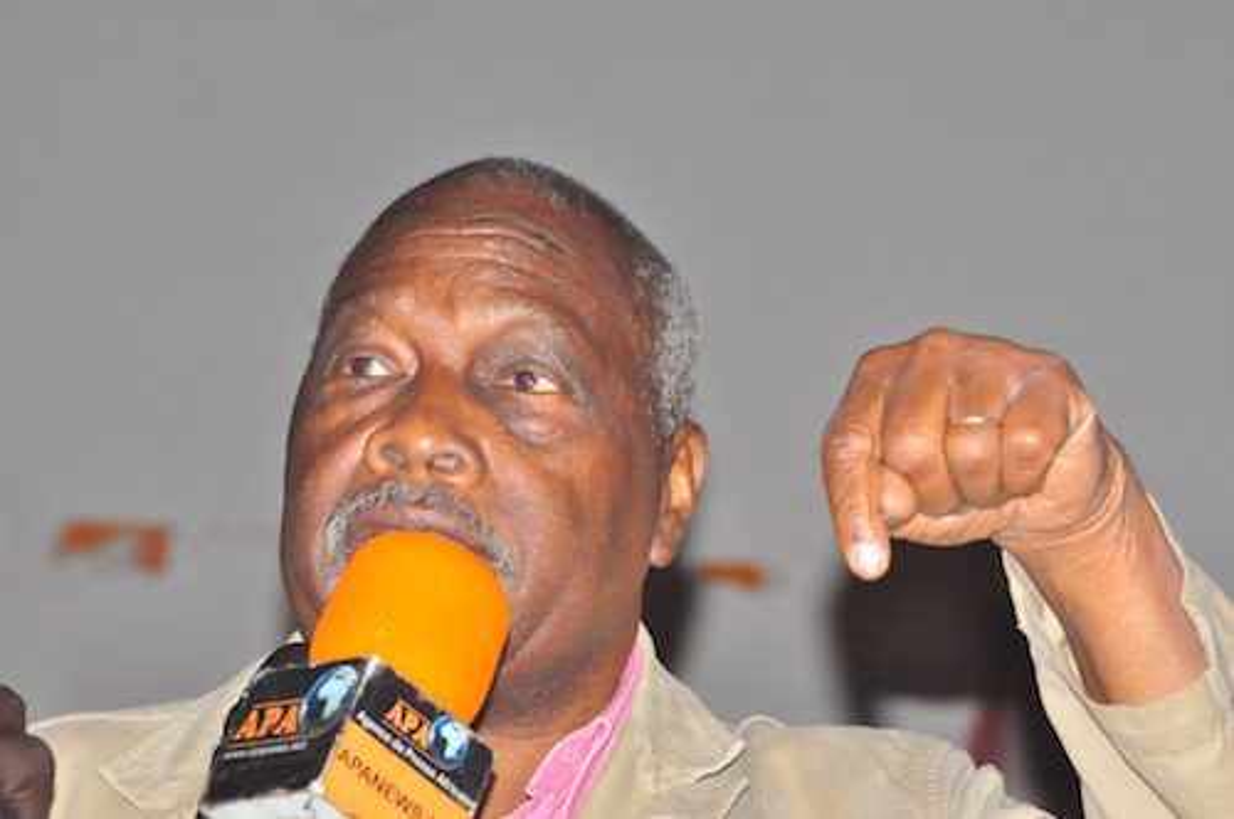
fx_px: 7702
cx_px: 617
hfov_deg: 9.2
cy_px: 410
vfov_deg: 6.1
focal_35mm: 225
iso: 3200
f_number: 14
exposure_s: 1/200
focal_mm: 150
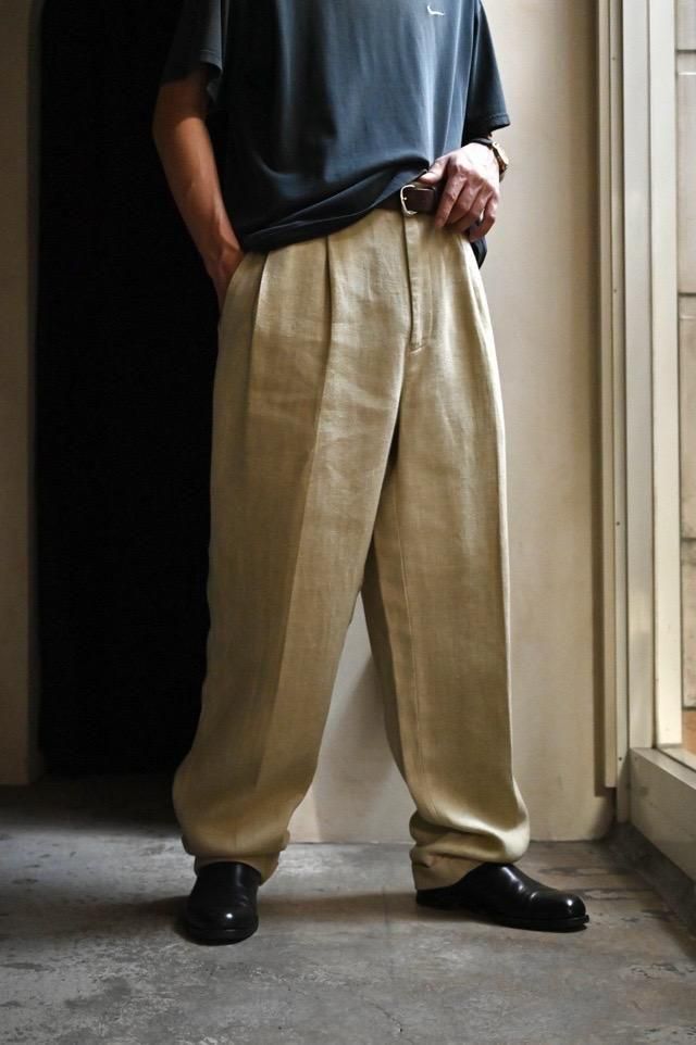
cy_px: 522
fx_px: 1307
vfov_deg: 43.6
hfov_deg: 29.8
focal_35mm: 45
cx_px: 348
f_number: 4.5
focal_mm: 45
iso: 6400
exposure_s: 1/200
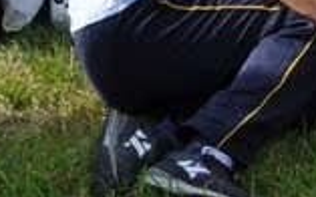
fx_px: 1593
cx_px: 143
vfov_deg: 6.7
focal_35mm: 185
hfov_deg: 11.3
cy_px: -298
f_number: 13
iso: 200
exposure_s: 1/160
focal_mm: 24
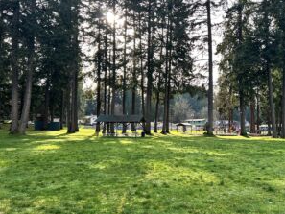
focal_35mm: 35
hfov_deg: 51.6
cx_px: 191
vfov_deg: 40.7
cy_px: 111
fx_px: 288
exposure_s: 1/588
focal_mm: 5.7
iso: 50
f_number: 1.5
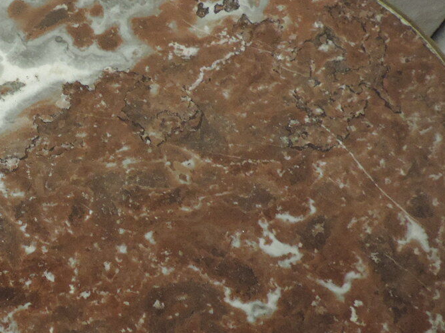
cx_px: 38
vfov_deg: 21.9
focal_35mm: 67
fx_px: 861
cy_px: 179
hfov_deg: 27.8
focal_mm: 4.9
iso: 400
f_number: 3.1
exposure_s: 1/25
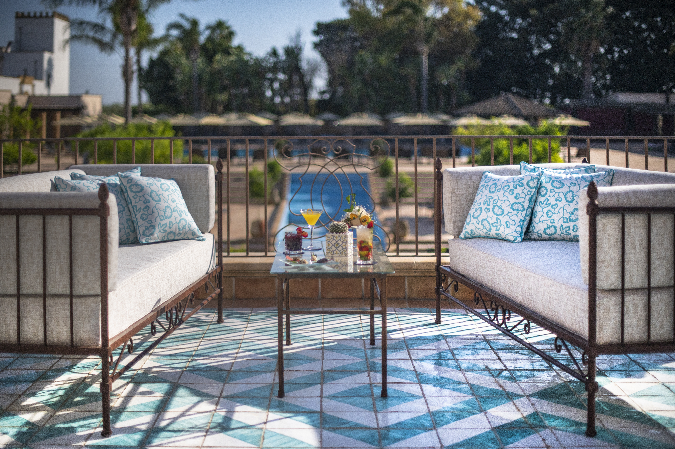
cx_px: 338
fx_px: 937
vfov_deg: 27.0
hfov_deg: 39.6
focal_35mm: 50
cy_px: 224
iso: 500
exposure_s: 1/1600
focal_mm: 50
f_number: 1.4
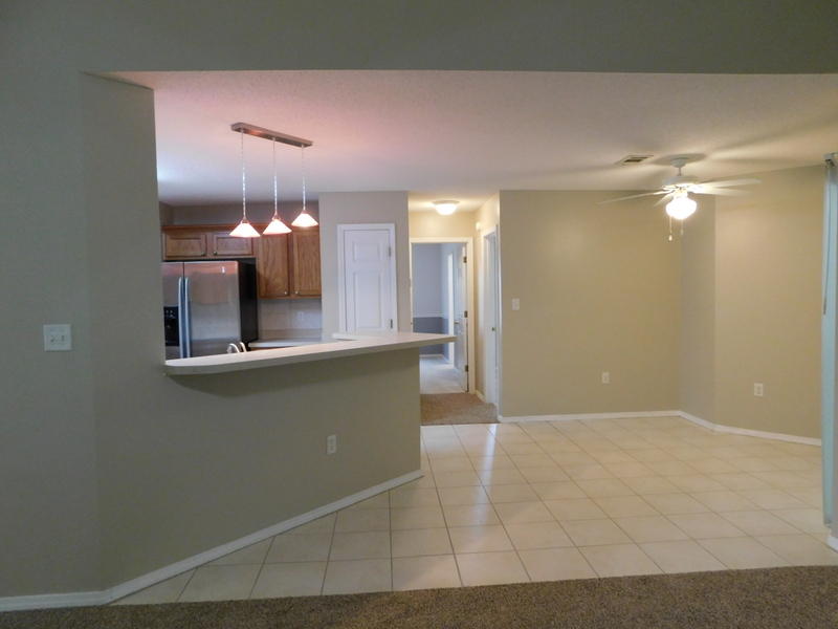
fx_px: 557
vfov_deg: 58.9
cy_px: 314
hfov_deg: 73.9
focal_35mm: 23
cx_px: 419
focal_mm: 4
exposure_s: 1/25
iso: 400
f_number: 3
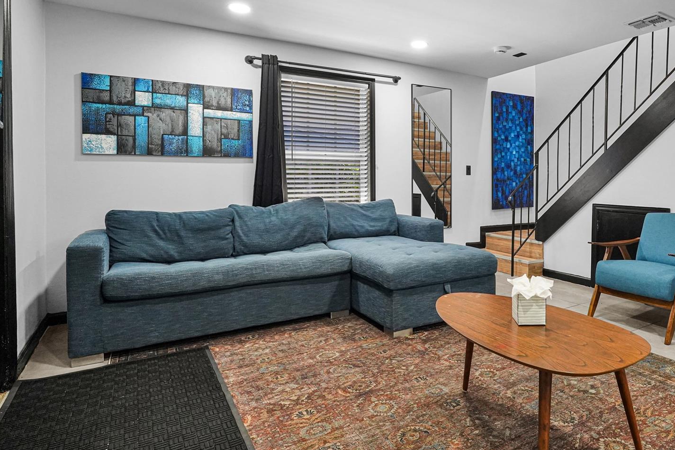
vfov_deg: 54.7
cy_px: 181
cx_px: 428
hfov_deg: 74.6
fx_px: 431
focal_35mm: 23
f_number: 9
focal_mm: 16
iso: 6400
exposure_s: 1/30
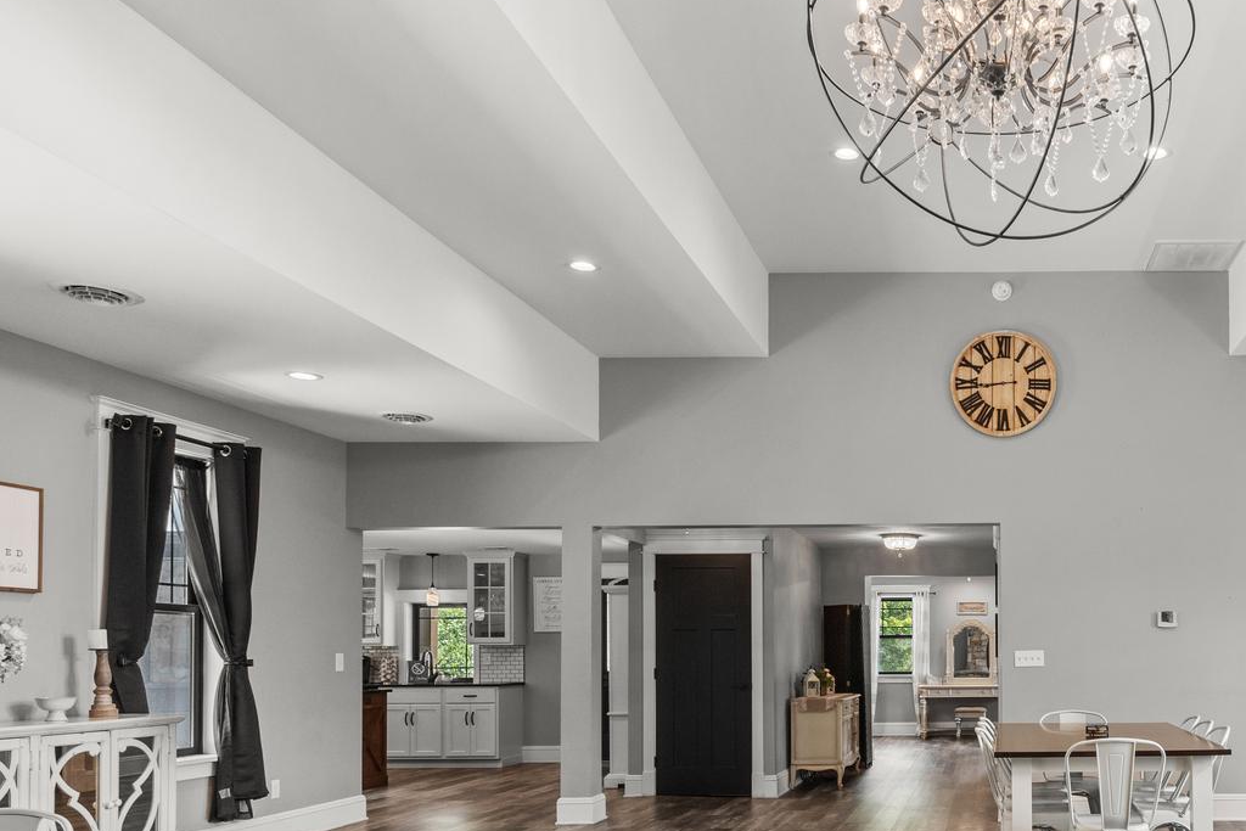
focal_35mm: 32
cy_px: 637
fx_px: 1108
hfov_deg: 54.7
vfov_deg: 39.8
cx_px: 993
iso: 320
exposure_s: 1/10
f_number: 8
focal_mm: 16
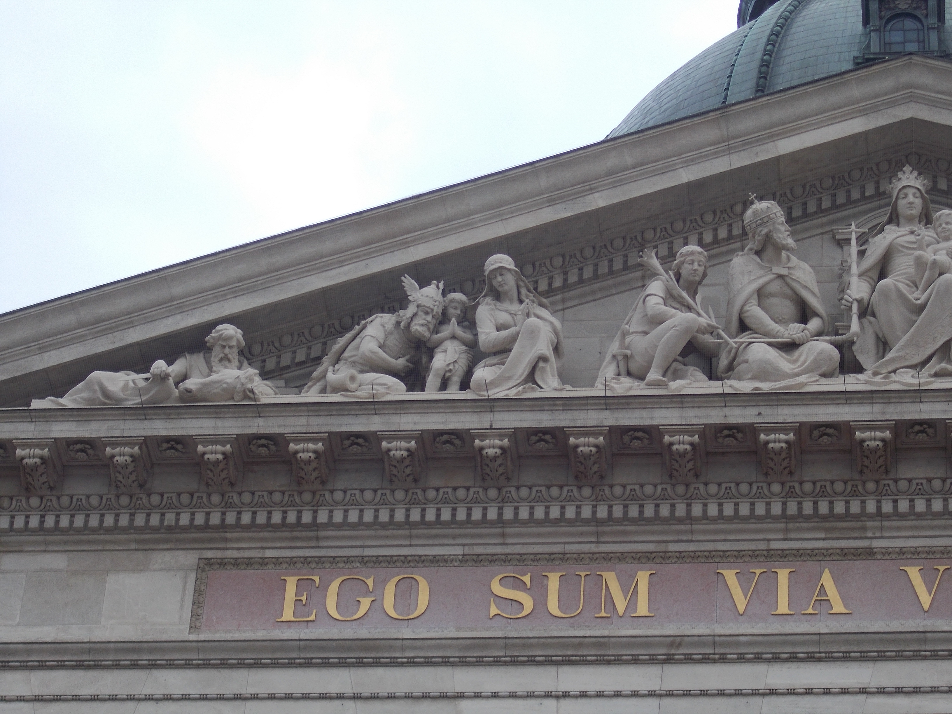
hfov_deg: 15.2
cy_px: 357
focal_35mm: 130
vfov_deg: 11.4
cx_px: 476
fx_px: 3575
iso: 80
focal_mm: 23
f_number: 6.5
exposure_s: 1/100
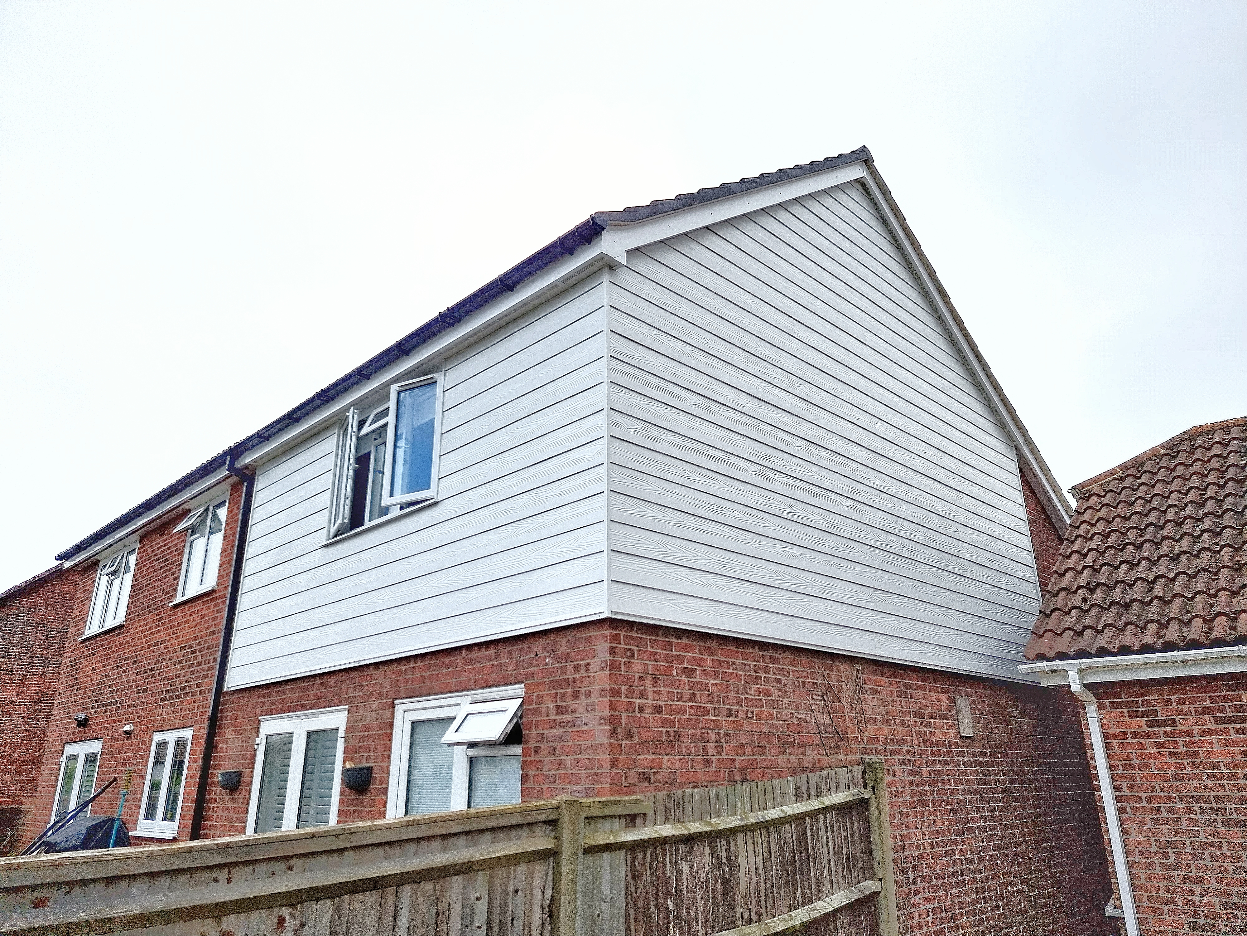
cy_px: 468
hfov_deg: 71.6
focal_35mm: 24
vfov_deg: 56.8
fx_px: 865
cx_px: 624
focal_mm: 6.7
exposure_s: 1/1992
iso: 50
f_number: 1.8
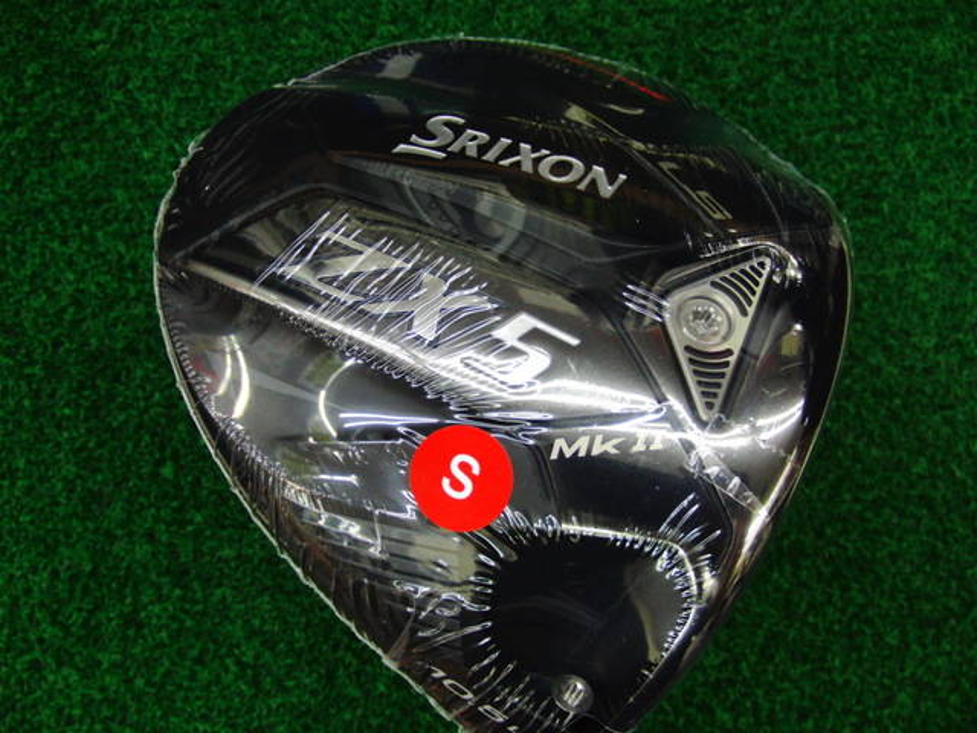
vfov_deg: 38.7
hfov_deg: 50.1
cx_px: 488
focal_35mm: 37
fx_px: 1044
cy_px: 366
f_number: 3.6
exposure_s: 1/60
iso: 400
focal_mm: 6.42
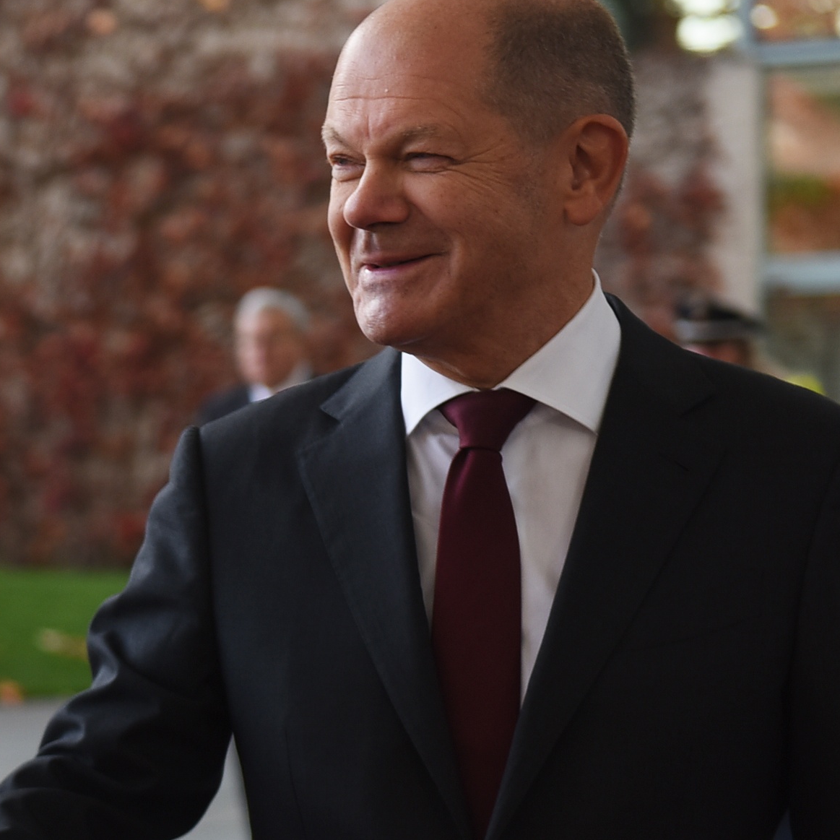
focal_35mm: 156
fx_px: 4283
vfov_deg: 11.1
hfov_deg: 10.9
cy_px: 740
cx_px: -264
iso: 320
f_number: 3.5
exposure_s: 1/640
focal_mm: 58
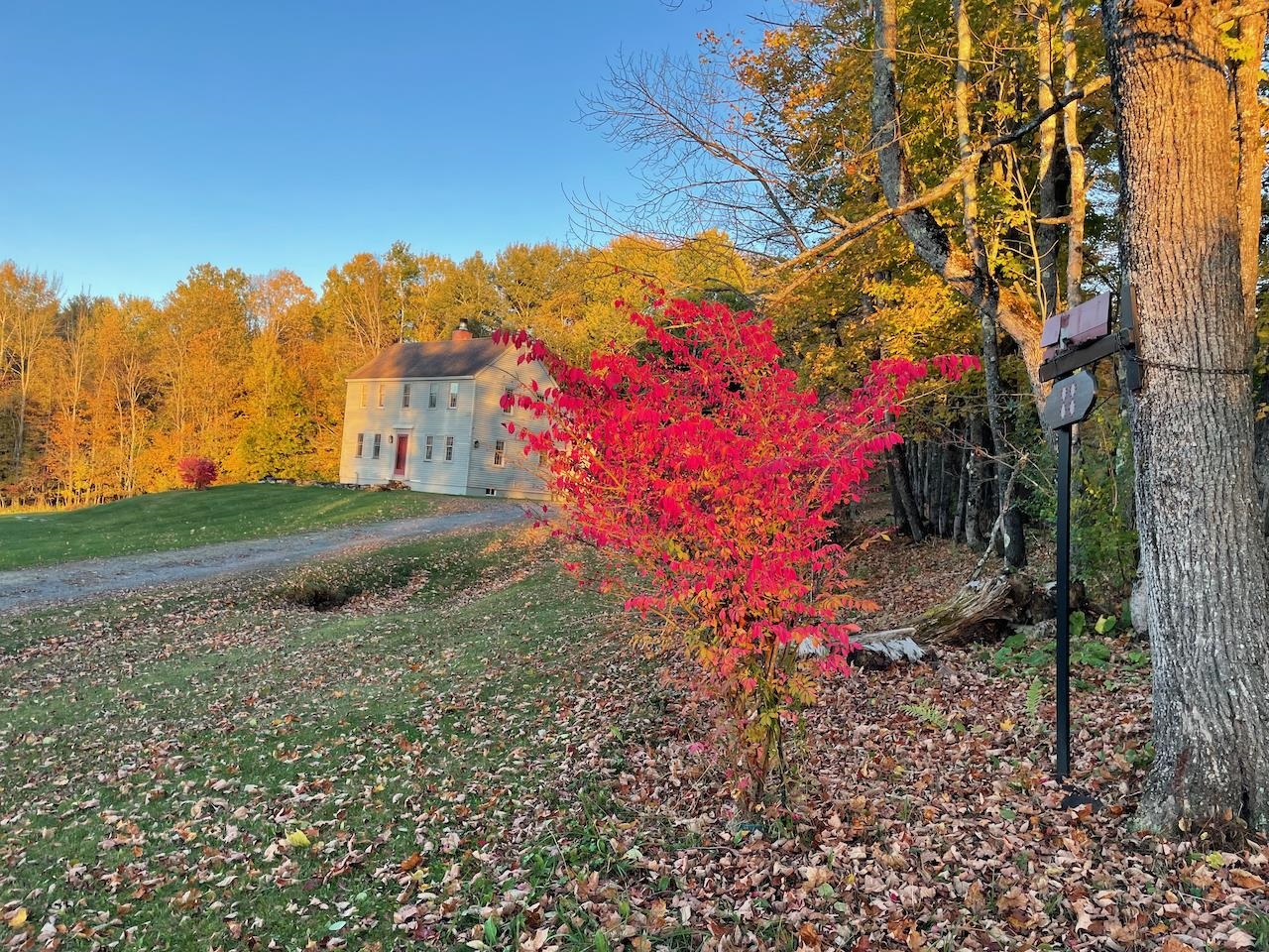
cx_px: 634
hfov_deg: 67.3
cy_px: 476
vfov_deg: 53.1
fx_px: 953
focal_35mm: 26
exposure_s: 1/165
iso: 32
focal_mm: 4.2
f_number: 1.6
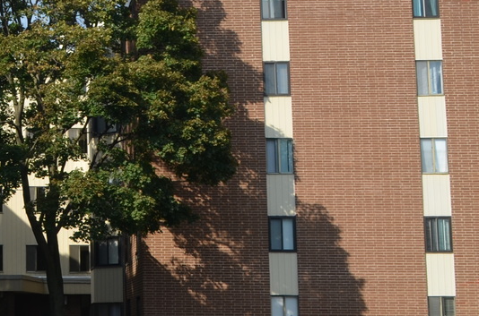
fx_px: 1460
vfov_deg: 12.3
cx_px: -188
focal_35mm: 110
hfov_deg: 17.2
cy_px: 71
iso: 160
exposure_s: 1/250
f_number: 8
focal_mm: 24
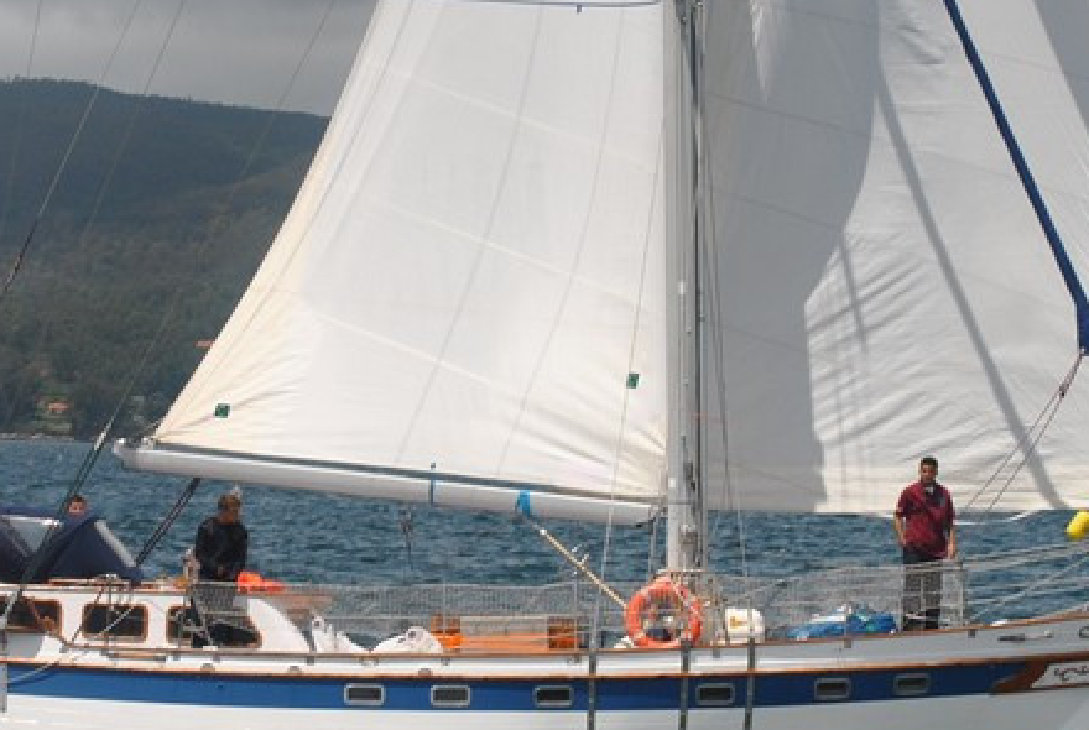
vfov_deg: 8.2
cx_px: 431
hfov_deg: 12.2
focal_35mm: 168
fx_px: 5091
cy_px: 361
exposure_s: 1/320
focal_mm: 55
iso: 100
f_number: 9
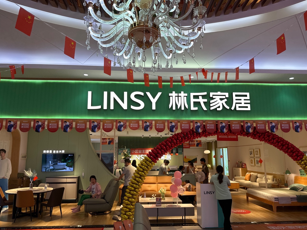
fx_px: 222
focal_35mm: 25
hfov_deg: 69.4
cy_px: 118
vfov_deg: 54.9
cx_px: 158
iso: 64
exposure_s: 1/100
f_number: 1.78
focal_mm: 6.86
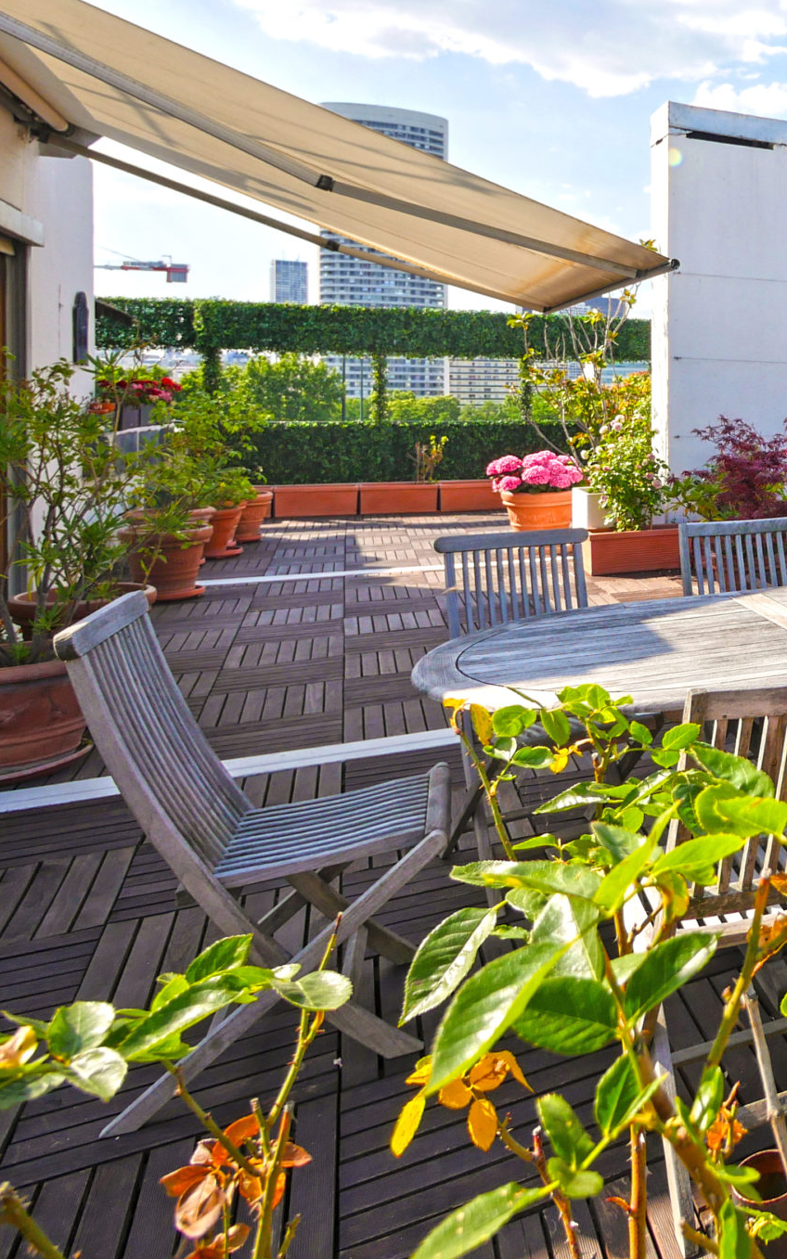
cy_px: 435
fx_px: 961
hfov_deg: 34.8
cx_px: 961
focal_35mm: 28
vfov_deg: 65.0
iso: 200
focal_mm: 7
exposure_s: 1/1000
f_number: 4
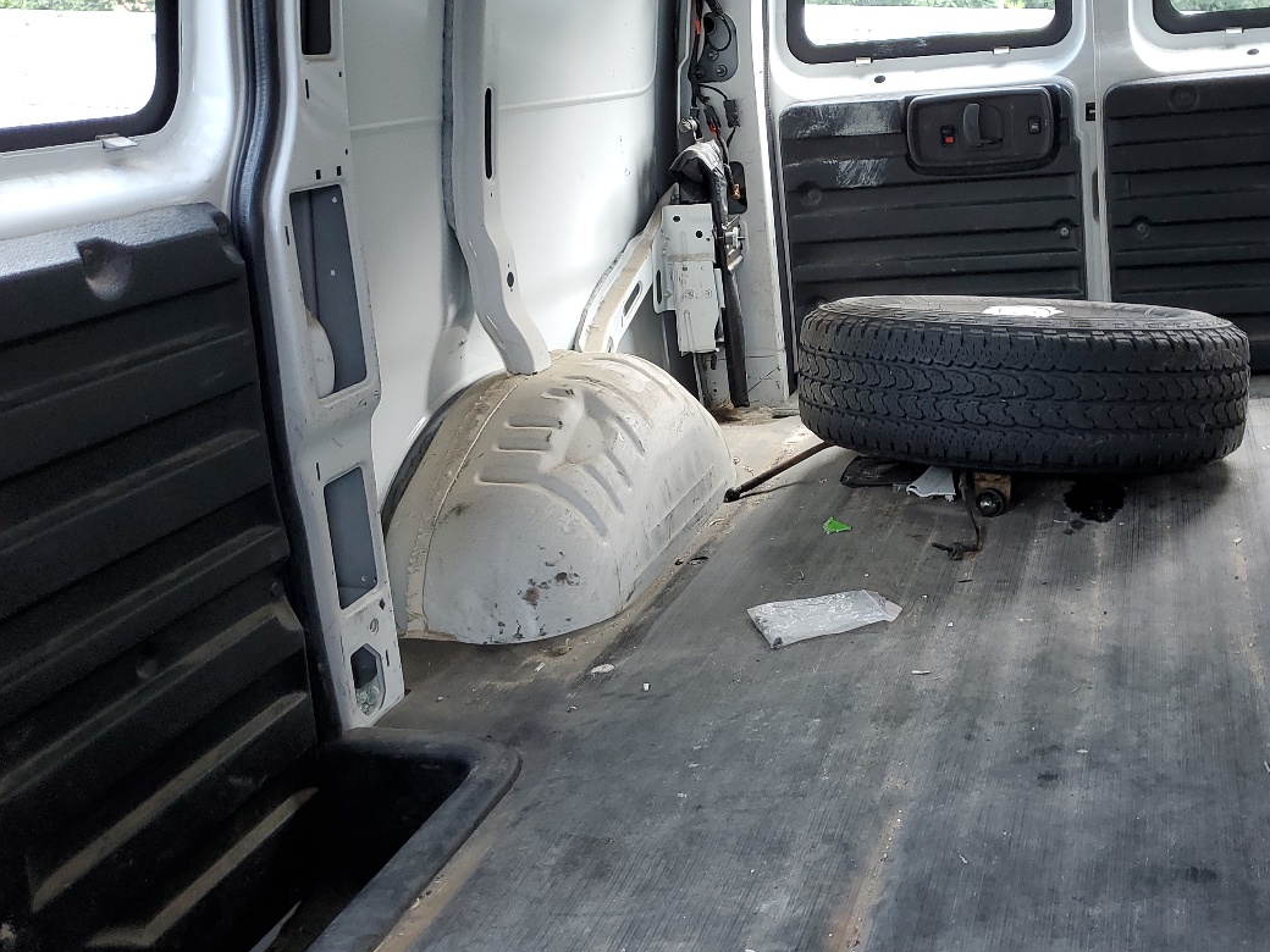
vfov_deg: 35.5
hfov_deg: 46.1
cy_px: 301
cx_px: 839
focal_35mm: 40
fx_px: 1468
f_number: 1.5
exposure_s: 1/60.2
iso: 53
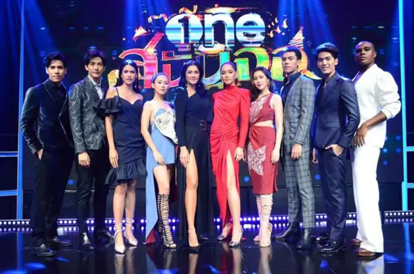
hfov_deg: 62.1
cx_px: 207
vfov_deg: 43.4
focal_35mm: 30
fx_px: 344
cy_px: 137
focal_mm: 20
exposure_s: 1/640
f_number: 3.5
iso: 6400
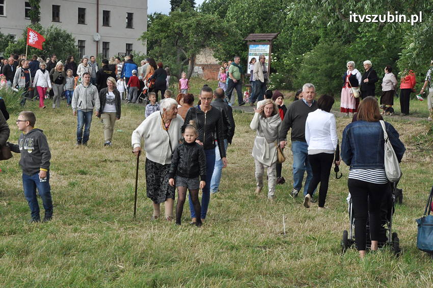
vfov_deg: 13.8
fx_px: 1190
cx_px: 216
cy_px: 144
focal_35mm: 99
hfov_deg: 20.6
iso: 1250
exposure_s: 1/160
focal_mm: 66
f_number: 22
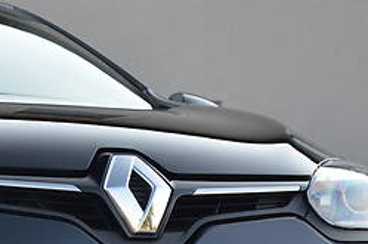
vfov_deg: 4.6
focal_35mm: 299
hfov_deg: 6.8
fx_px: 3051
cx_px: -127
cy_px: 308
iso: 400
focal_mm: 62
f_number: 5.6
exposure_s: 1/125
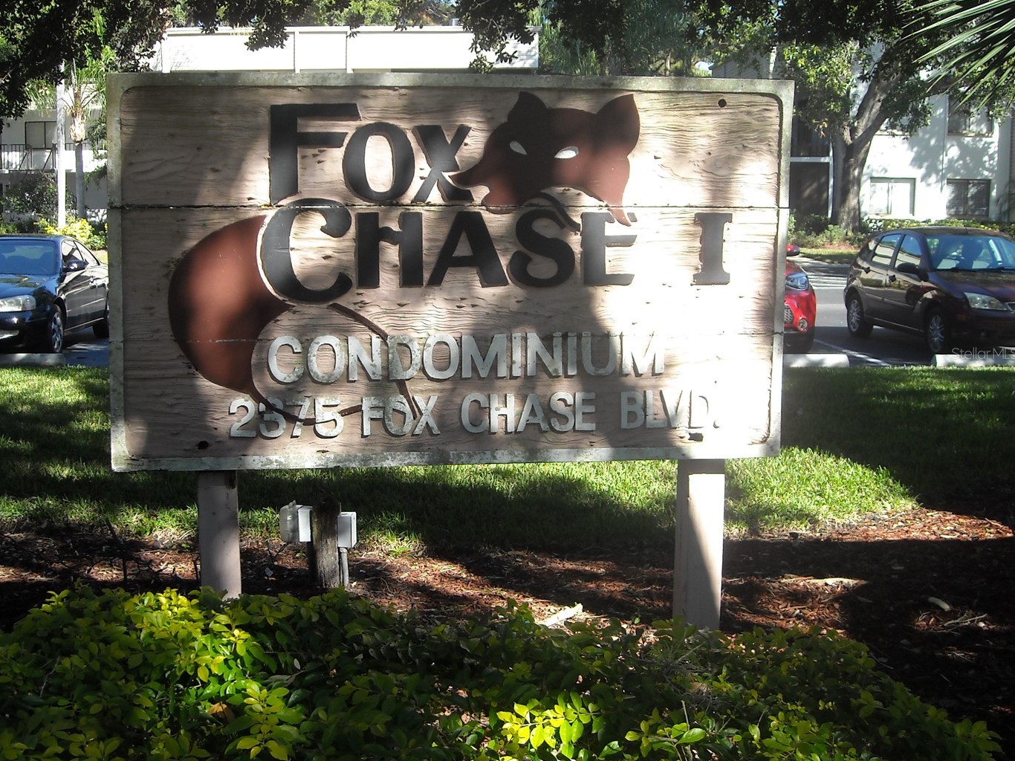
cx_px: 427
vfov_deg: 35.1
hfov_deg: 45.6
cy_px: 353
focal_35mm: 41
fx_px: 1202
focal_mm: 5.7
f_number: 2.8
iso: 64
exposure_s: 1/250
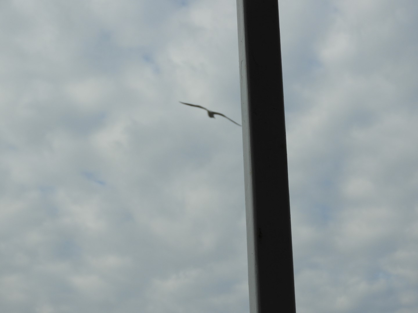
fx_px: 1147
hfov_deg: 20.7
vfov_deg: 15.6
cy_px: 156
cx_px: 209
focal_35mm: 95
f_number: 4.8
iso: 100
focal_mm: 17
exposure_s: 1/1250
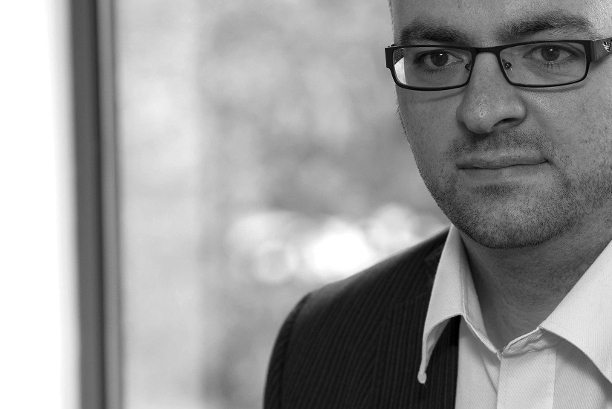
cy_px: 175
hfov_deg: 7.3
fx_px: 4795
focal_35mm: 282
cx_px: 536
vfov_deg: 4.9
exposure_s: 1/125
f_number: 5
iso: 400
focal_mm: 155
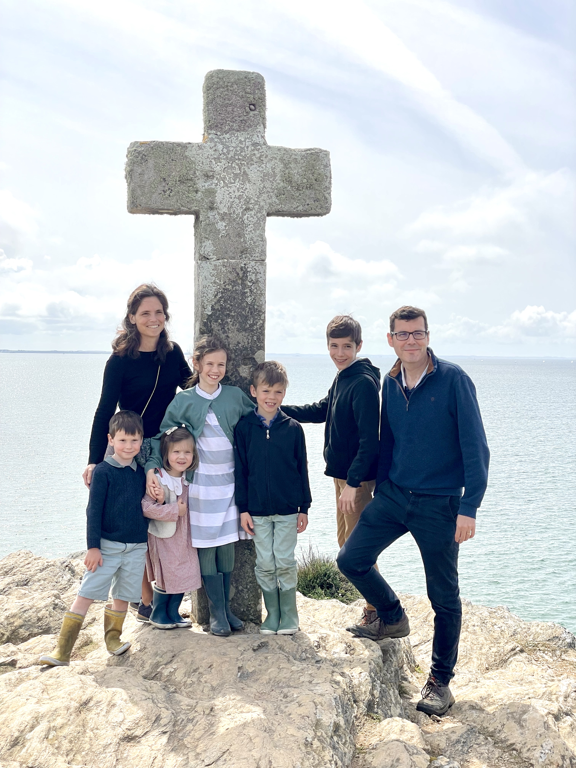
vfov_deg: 36.8
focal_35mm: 52
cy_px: 384
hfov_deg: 28.0
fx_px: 1154
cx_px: 288
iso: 25
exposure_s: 1/1332
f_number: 2
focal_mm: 6
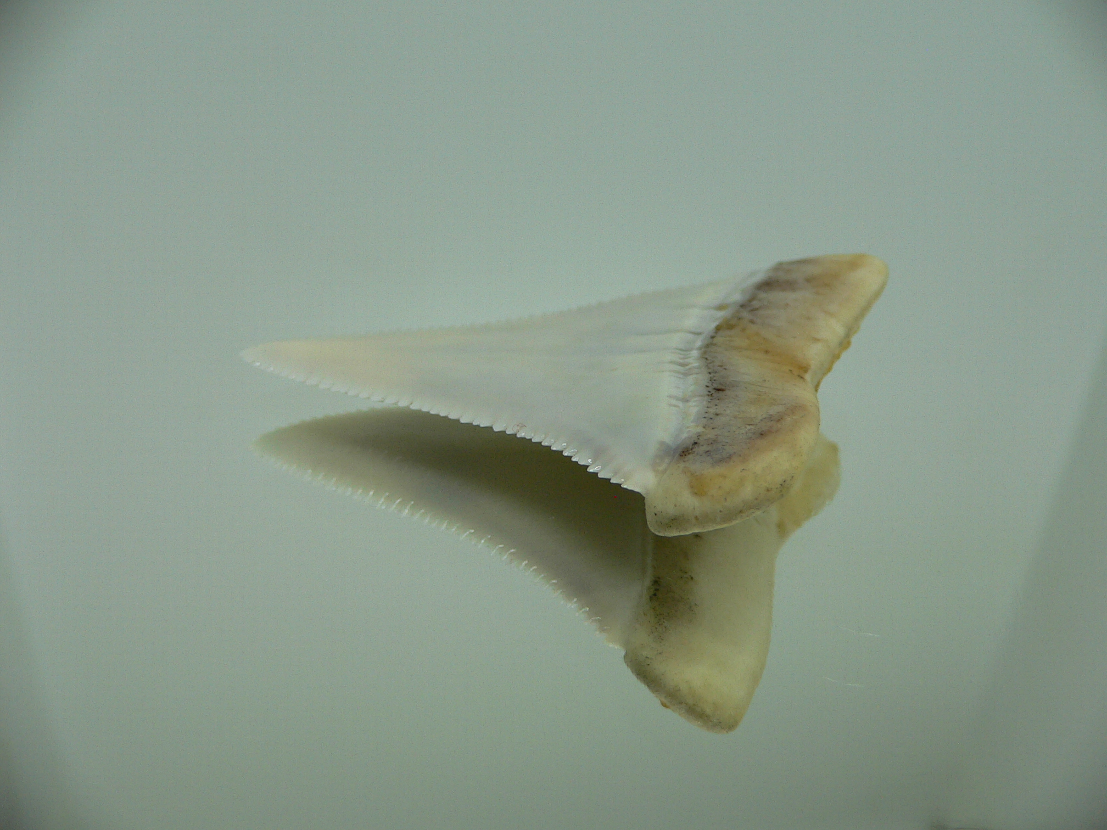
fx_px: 1119
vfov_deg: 40.7
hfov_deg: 52.6
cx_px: 554
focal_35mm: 35
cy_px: 415
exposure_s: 1/60
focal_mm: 4.6
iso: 80
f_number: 2.8
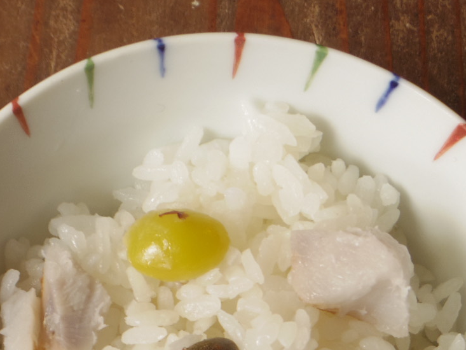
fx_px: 1481
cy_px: 380
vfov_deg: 13.2
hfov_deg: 17.9
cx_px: 207
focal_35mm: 110
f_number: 3.2
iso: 100
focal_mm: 7.7
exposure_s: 1/10
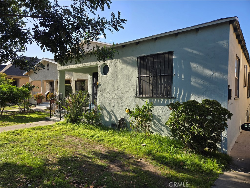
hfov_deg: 73.9
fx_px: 166
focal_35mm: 23
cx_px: 125
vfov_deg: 58.9
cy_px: 94
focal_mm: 5.4
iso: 25
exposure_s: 1/788
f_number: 1.8
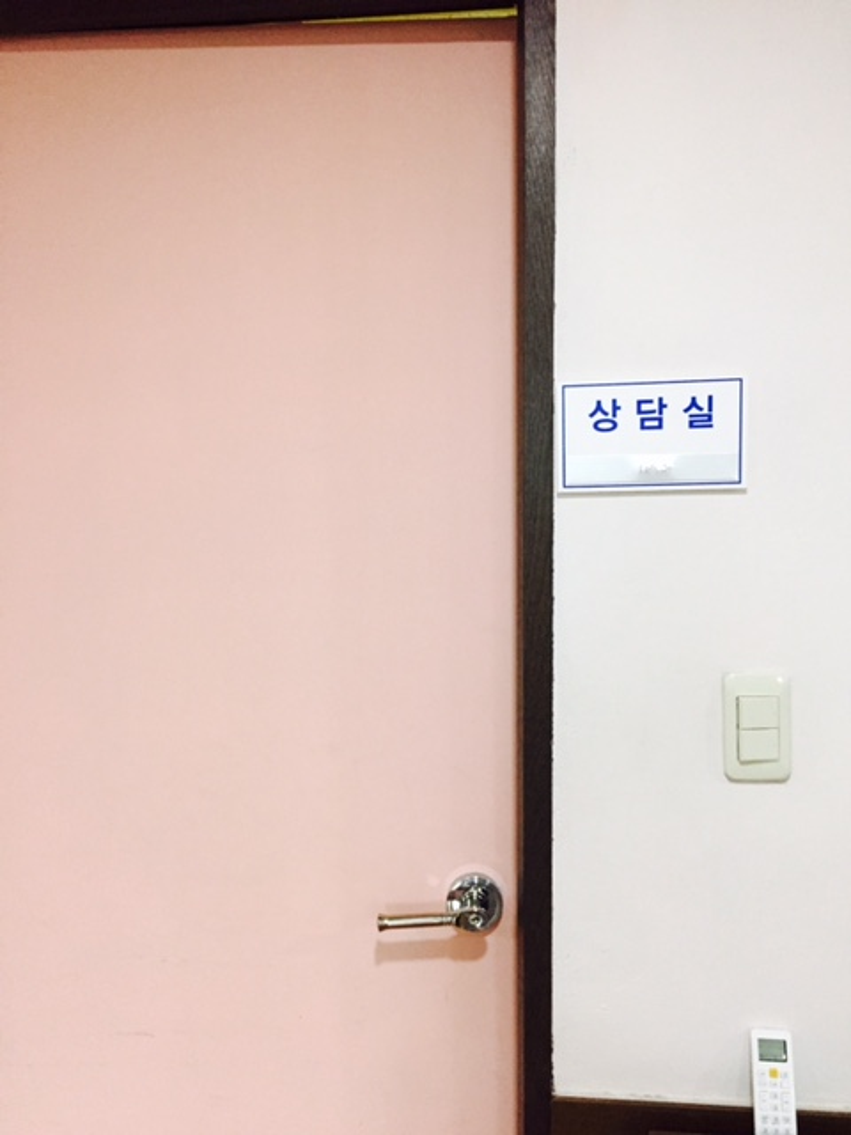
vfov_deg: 61.7
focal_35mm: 29
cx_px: 426
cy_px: 568
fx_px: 951
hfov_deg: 48.2
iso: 160
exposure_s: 1/30
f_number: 2.2
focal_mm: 4.15
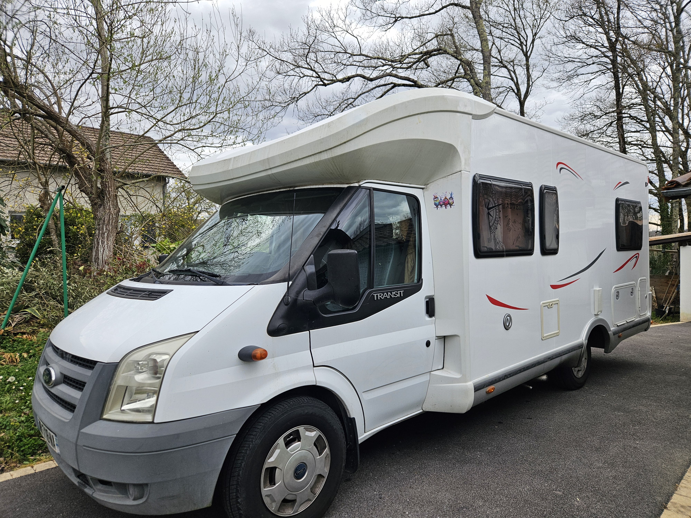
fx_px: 459
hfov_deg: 73.9
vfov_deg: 58.9
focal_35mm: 23
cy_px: 259
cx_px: 346
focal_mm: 5.4
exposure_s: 1/180
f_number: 1.8
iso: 64
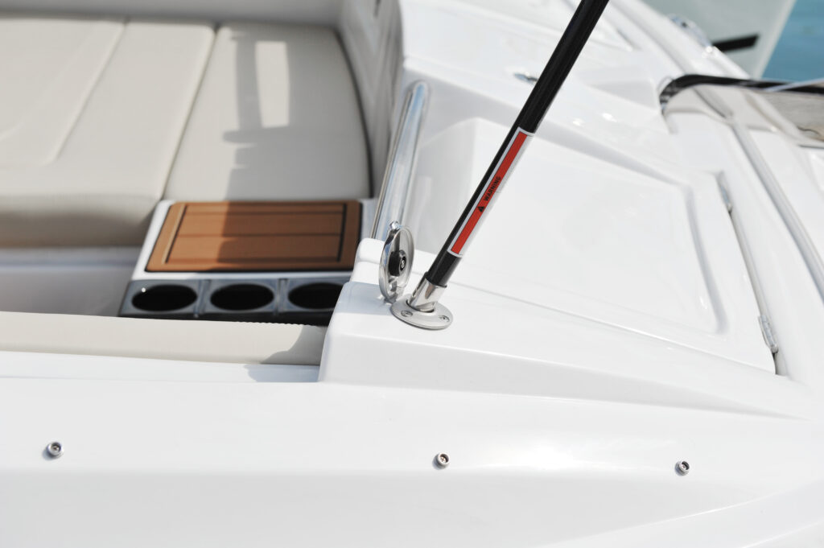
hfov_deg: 28.9
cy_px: 274
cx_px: 412
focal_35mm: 70
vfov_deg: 19.4
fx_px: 1601
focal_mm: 70
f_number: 8
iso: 200
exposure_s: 1/1000
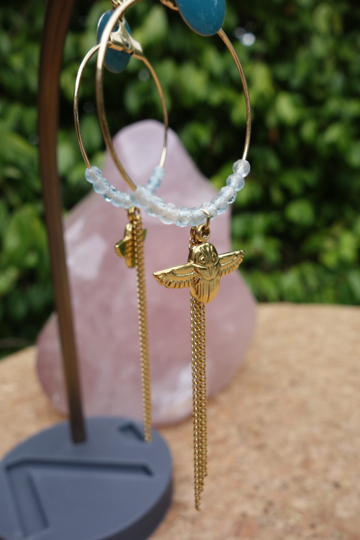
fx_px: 420
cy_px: 270
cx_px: 180
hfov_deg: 46.4
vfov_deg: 65.5
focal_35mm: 28
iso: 125
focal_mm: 10.4
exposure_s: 1/100
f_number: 5.6
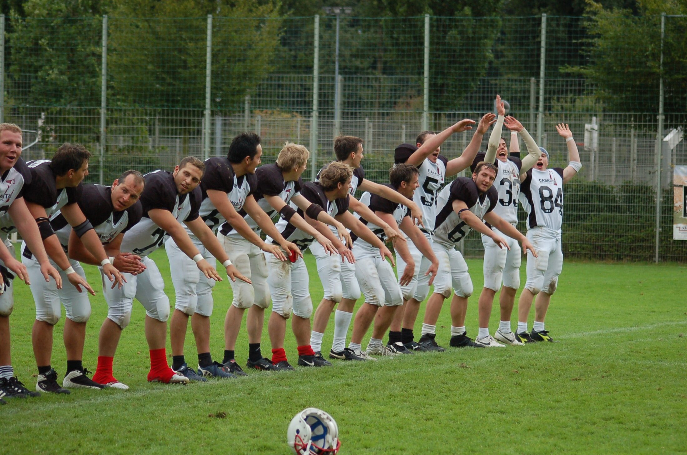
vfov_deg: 9.6
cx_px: 344
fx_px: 2714
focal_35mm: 142
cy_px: 228
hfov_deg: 14.4
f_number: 4.2
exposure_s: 1/500
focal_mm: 95
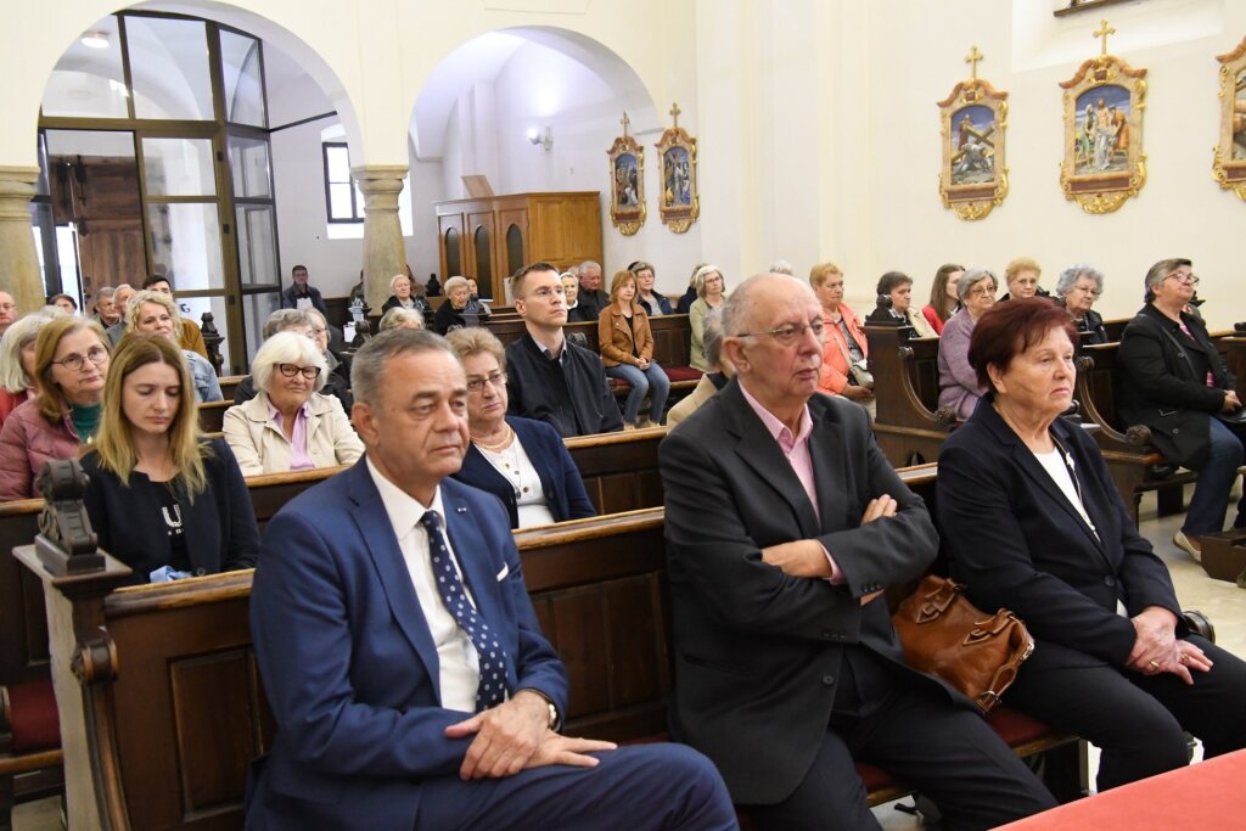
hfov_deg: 48.5
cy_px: 416
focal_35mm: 40
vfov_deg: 33.4
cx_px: 623
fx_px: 1385
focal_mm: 27
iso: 6400
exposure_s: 1/80
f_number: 4.5
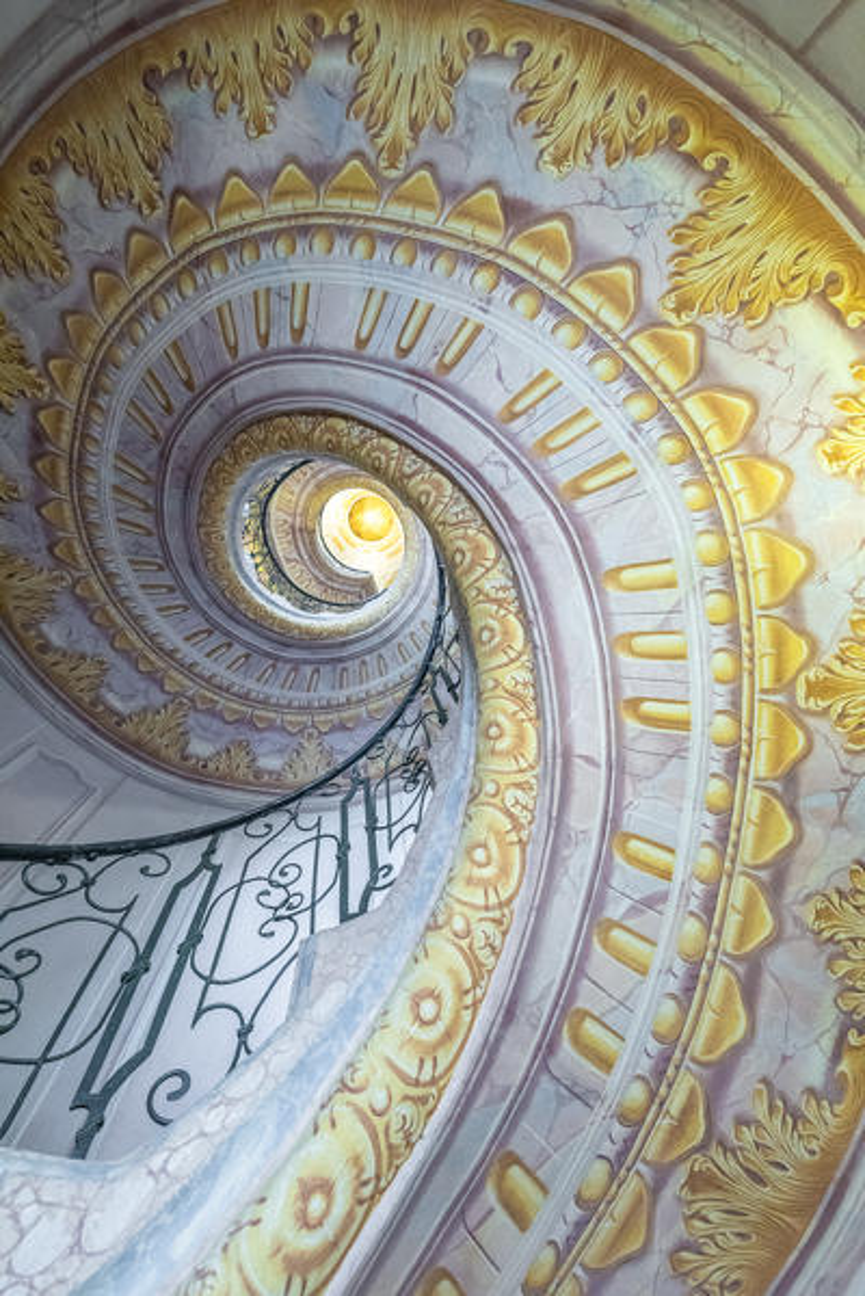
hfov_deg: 77.4
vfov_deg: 100.4
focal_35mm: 15
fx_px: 540
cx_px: 432
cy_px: 648
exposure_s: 1/40
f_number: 5.6
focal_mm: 15
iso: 3200
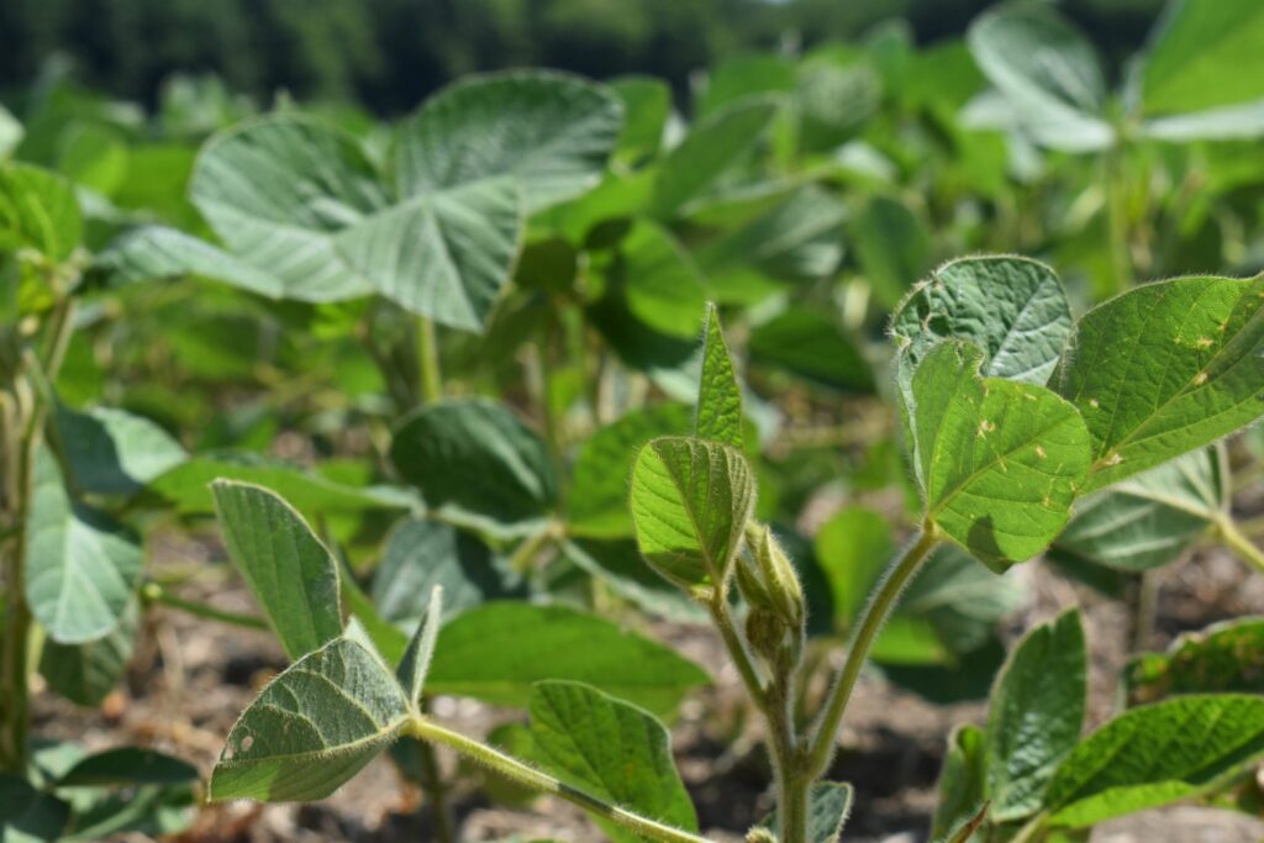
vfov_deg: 16.6
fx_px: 2897
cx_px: 632
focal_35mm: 82
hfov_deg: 24.6
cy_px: 422
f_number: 9
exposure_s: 1/320
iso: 200
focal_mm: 55
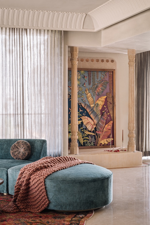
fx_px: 394
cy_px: 112
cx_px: 75
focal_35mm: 63
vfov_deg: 31.9
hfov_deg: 21.6
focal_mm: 63
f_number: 10
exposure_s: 1
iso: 100
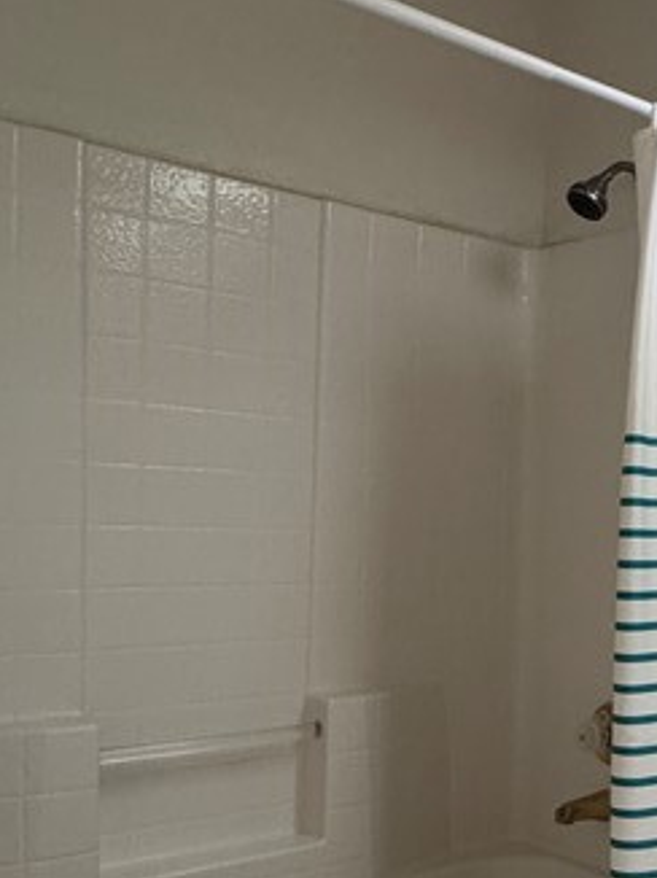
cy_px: 555
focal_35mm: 44
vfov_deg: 42.6
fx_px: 1115
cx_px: 810
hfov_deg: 28.2
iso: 250
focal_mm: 2.22
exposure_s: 1/53
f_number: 2.2
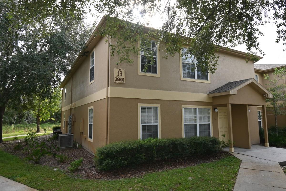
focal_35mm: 22
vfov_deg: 56.1
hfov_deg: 77.3
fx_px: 179
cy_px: 96
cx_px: 143
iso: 140
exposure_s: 1/125
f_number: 5.6
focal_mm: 15
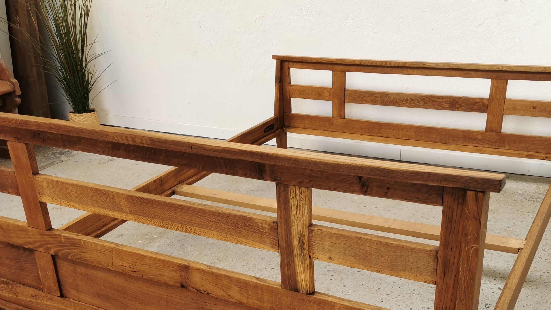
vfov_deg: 27.1
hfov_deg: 47.4
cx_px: 273
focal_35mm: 43
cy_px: 258
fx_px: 628
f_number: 1.8
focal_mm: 5.58
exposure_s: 1/123
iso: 50
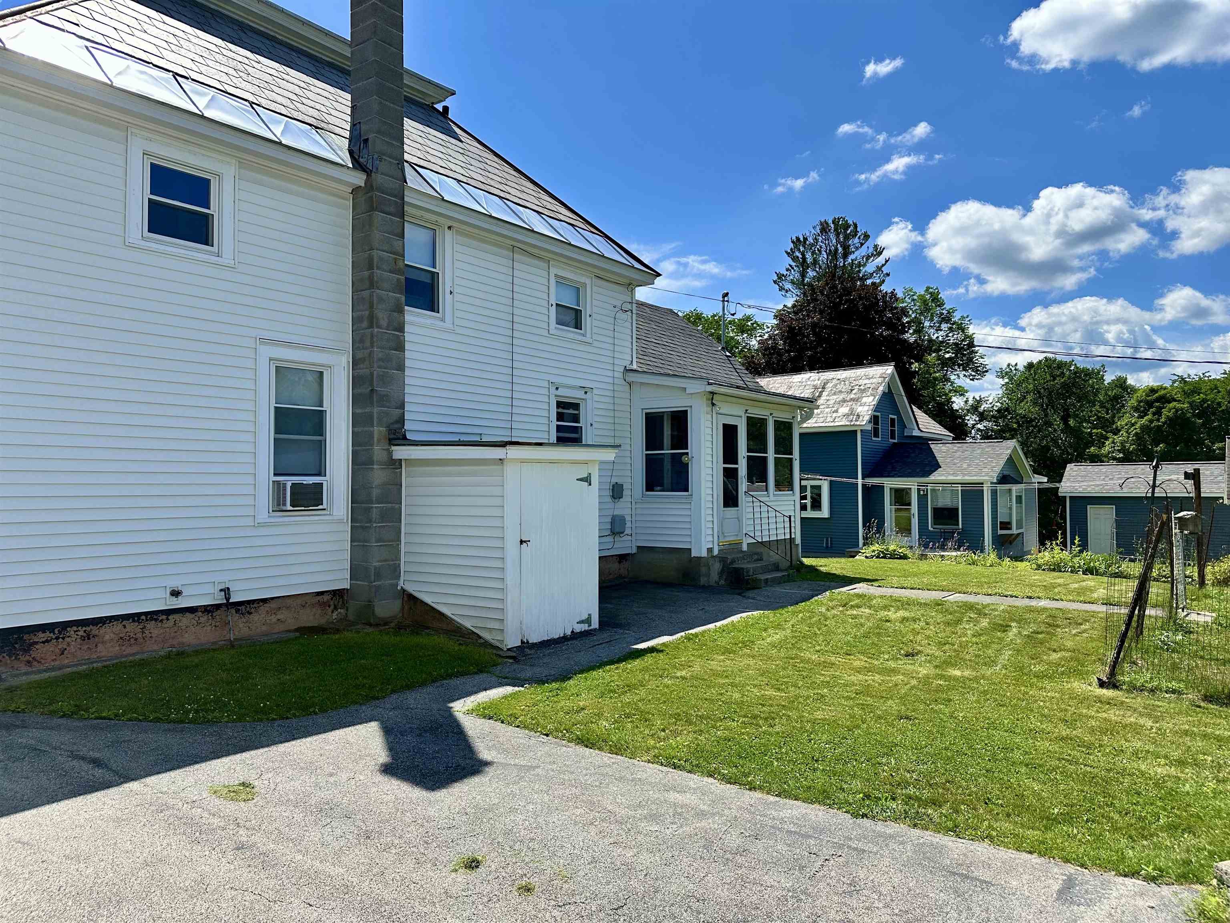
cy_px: 462
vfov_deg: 56.8
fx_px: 853
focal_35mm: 24
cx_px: 615
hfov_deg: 71.6
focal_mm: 6.86
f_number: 1.78
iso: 80
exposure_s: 1/5000
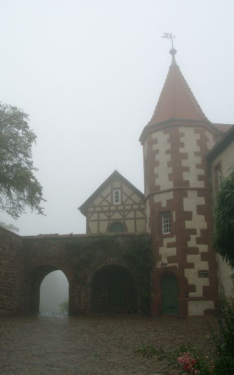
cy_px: 189
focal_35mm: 38
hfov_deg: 33.6
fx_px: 388
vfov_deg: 51.5
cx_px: 112
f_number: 4
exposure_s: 1/330
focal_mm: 7.39
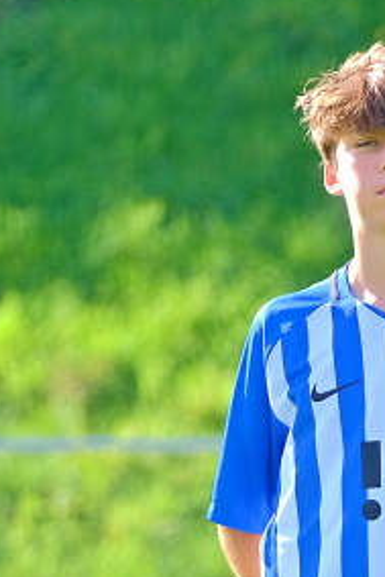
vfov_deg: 5.0
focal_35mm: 411
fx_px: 6585
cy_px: 700
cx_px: 378
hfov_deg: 3.3
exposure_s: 1/950
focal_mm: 110.6
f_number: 2.8
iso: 320
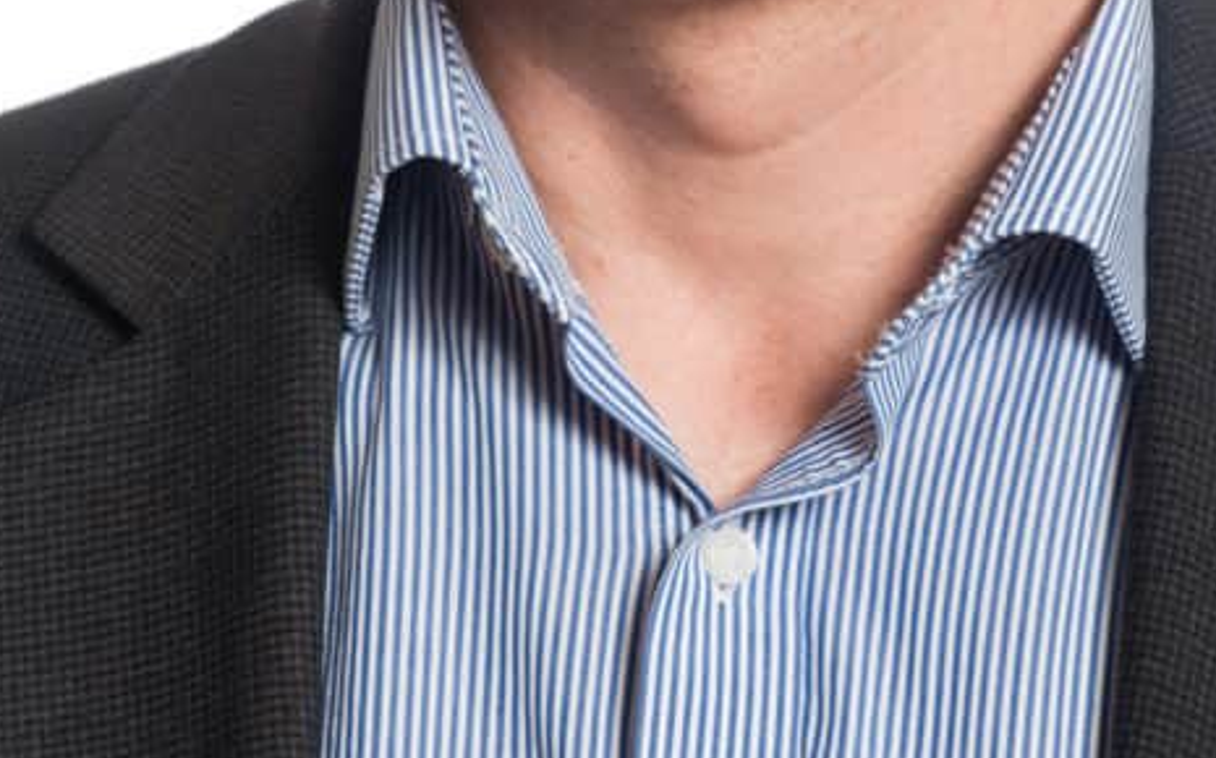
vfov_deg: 3.4
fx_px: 12652
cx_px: 770
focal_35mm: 382
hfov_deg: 5.5
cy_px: -350
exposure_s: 1/125
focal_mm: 170
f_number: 7.1
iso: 200
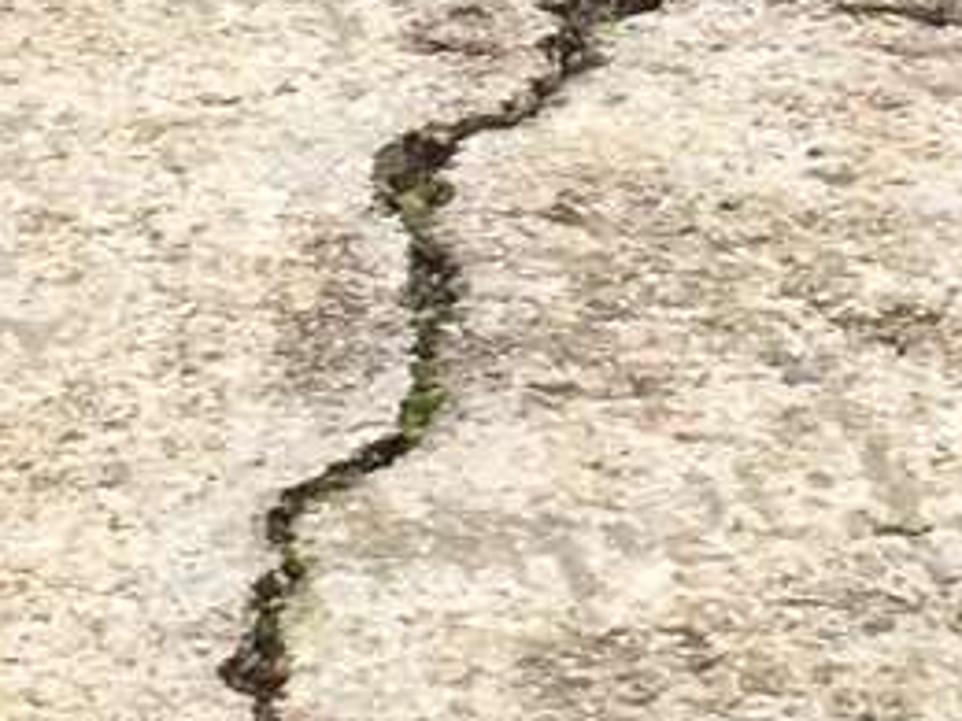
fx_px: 6197
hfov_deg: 8.9
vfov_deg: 6.5
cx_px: 670
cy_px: -680
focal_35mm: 223
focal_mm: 4.15
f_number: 2.2
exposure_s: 1/181
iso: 32
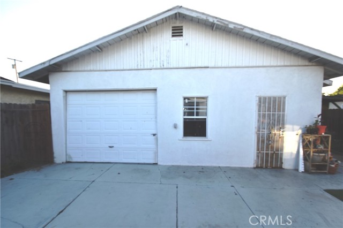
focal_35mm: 15
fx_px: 143
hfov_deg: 100.4
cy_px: 114
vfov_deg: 77.3
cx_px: 172
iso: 110
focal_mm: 10
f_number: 5
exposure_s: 1/200
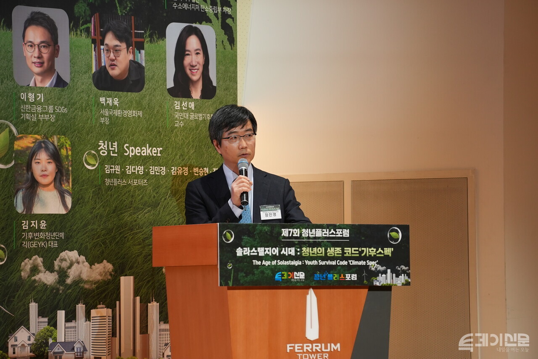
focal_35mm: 200
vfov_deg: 6.9
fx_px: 2990
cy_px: 180
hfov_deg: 10.3
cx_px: 269
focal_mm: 200
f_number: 5.6
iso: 1600
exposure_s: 1/100
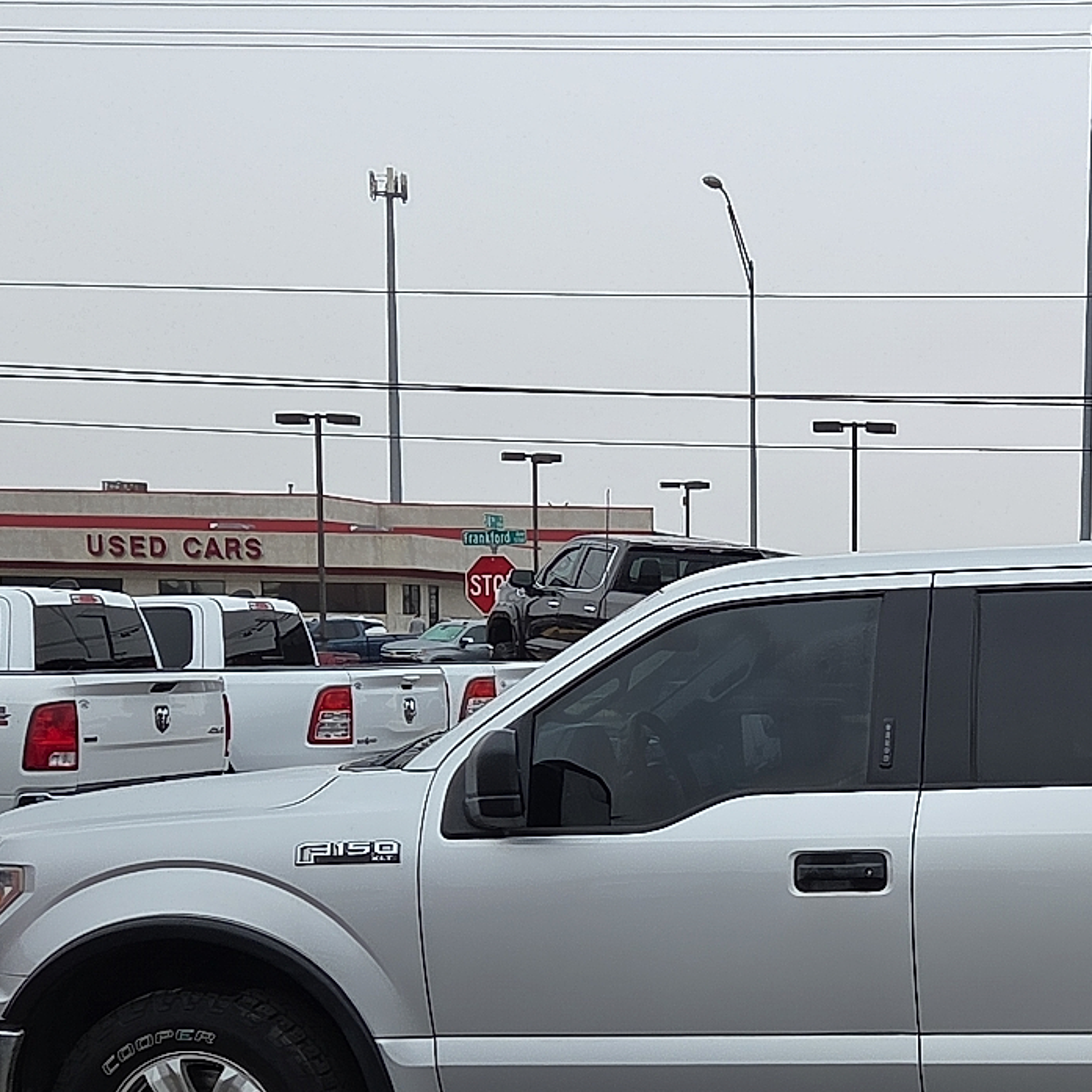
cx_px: 1081
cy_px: 910
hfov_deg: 24.0
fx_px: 2463
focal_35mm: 69
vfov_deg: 24.5
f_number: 1.8
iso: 76
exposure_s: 1/1250
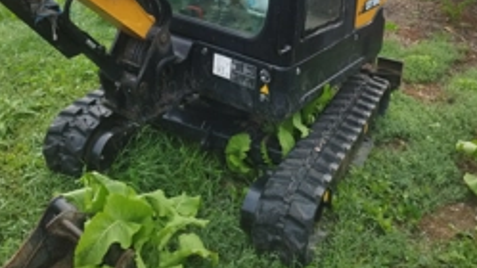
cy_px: -17
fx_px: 531
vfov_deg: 26.4
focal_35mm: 42
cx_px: 234
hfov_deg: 48.4
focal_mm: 5.89
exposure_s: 1/153
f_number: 1.89
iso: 50
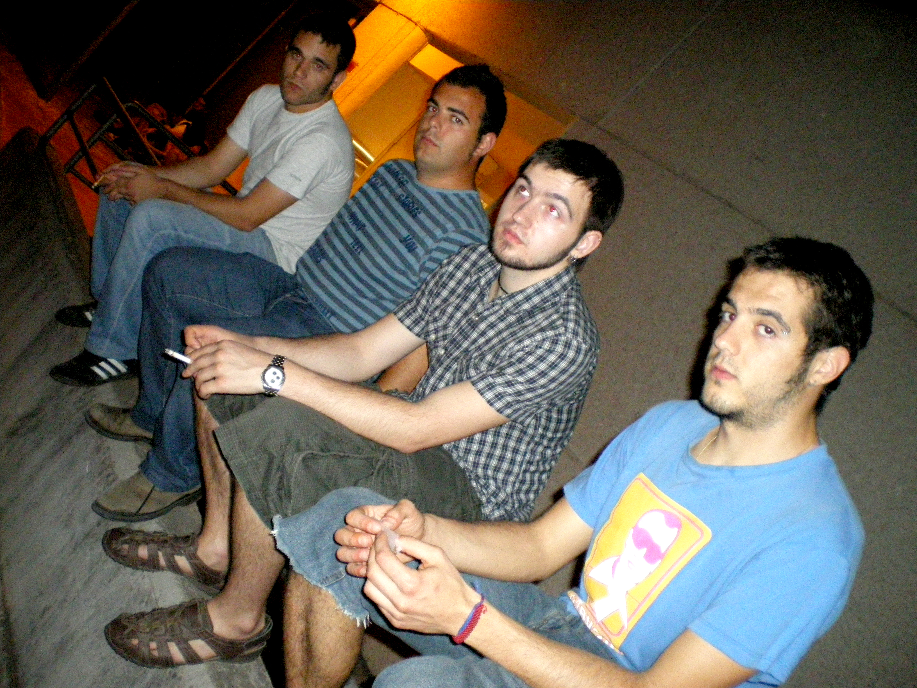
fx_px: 954
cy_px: 344
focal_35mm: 36
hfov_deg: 51.4
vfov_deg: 39.7
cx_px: 458
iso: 800
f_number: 3.1
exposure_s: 1/50
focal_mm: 6.3
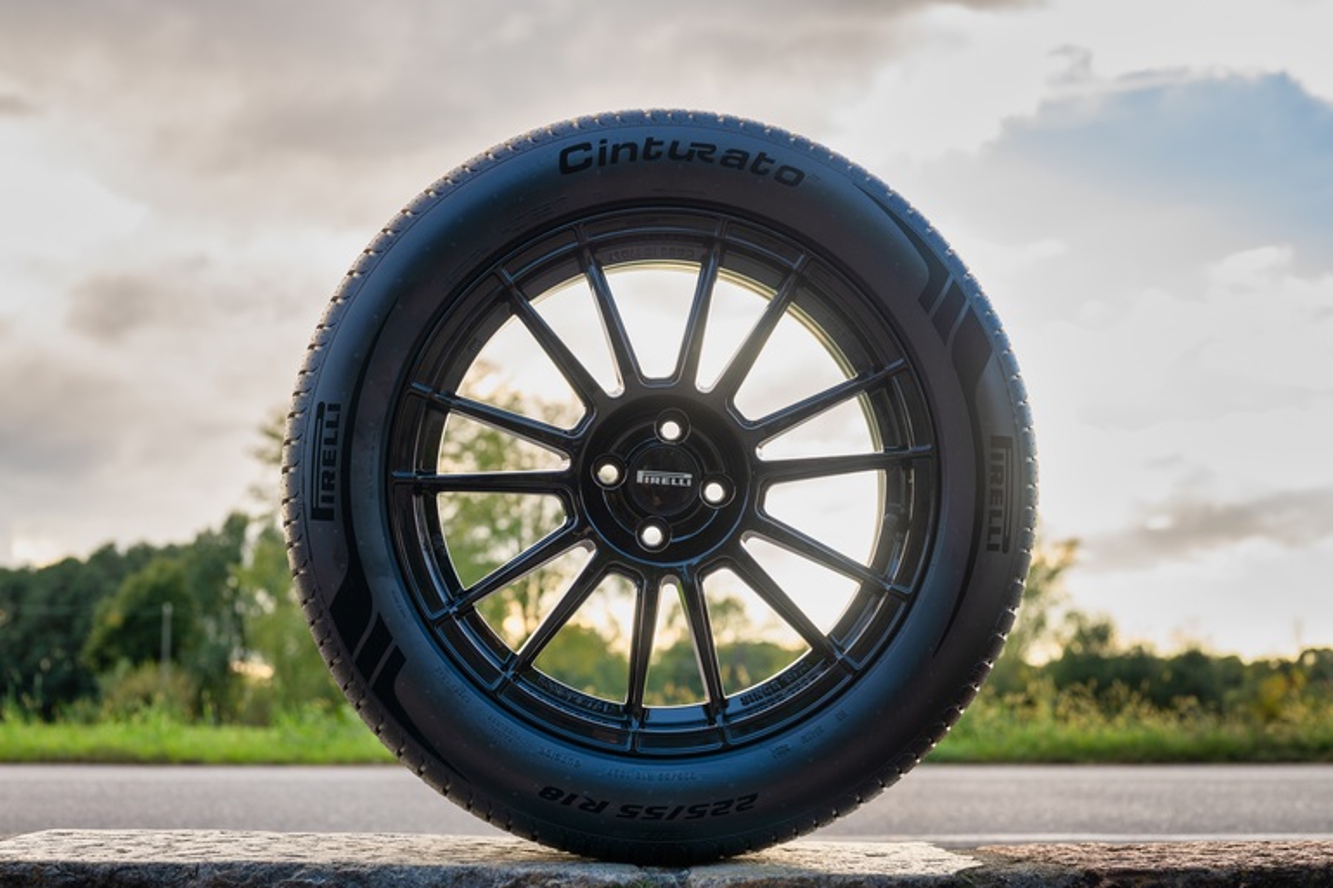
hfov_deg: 39.6
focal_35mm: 50
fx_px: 1851
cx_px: 666
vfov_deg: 27.0
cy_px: 444
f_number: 5
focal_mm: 50
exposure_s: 1/100
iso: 64
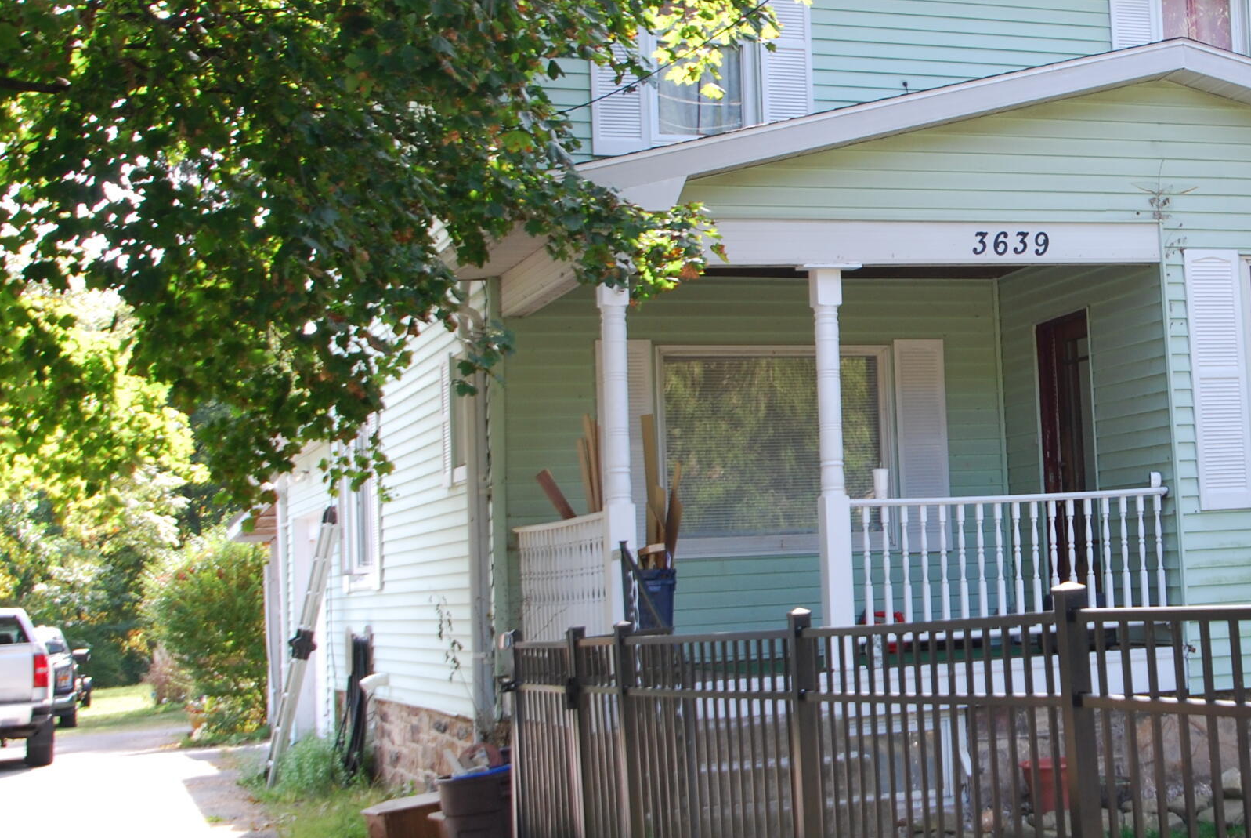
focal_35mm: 62
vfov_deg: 21.9
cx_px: 1072
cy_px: 297
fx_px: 2157
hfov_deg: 31.2
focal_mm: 22
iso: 200
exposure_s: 1/80
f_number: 4.5
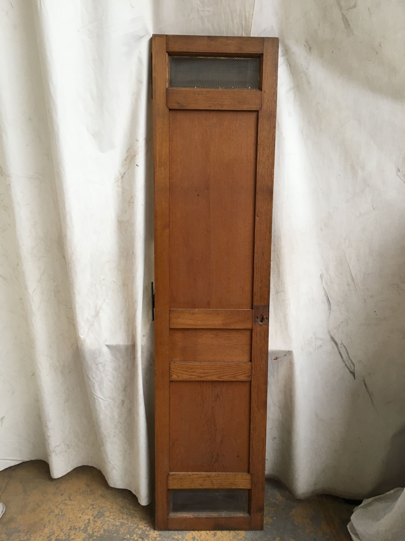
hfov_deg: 48.2
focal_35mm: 29
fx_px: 452
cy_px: 270
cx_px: 202
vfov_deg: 61.7
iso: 50
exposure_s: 1/33
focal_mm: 4.15
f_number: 2.2
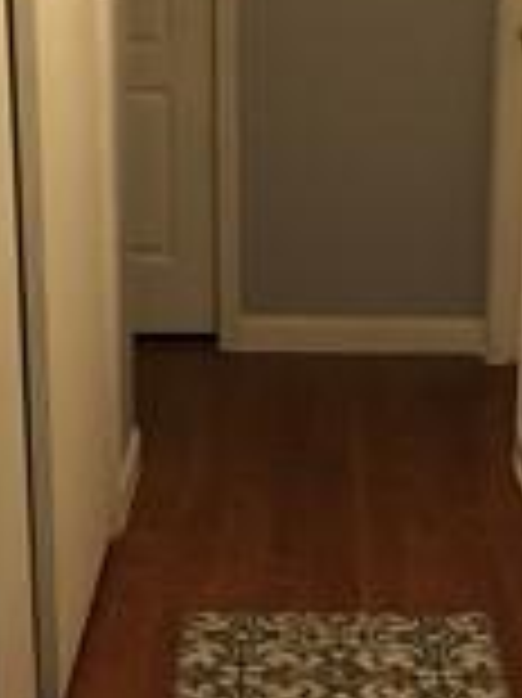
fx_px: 1812
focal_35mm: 90
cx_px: 360
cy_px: 365
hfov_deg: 16.3
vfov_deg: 21.8
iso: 80
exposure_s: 1/10
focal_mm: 4.15
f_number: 2.2
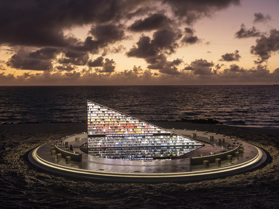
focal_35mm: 40
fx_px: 322
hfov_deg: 46.8
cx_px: 142
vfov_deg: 36.0
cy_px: 106
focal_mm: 49
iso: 200
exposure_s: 1/20
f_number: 5.6
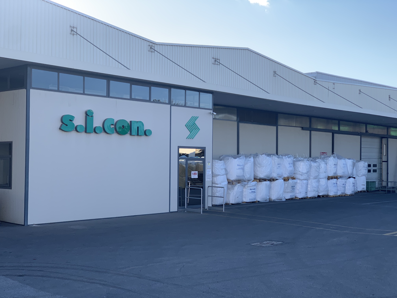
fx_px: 596
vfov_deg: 28.0
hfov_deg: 36.8
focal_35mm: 52
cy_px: 149
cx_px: 198
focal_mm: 6
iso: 16
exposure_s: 1/361
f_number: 2.4
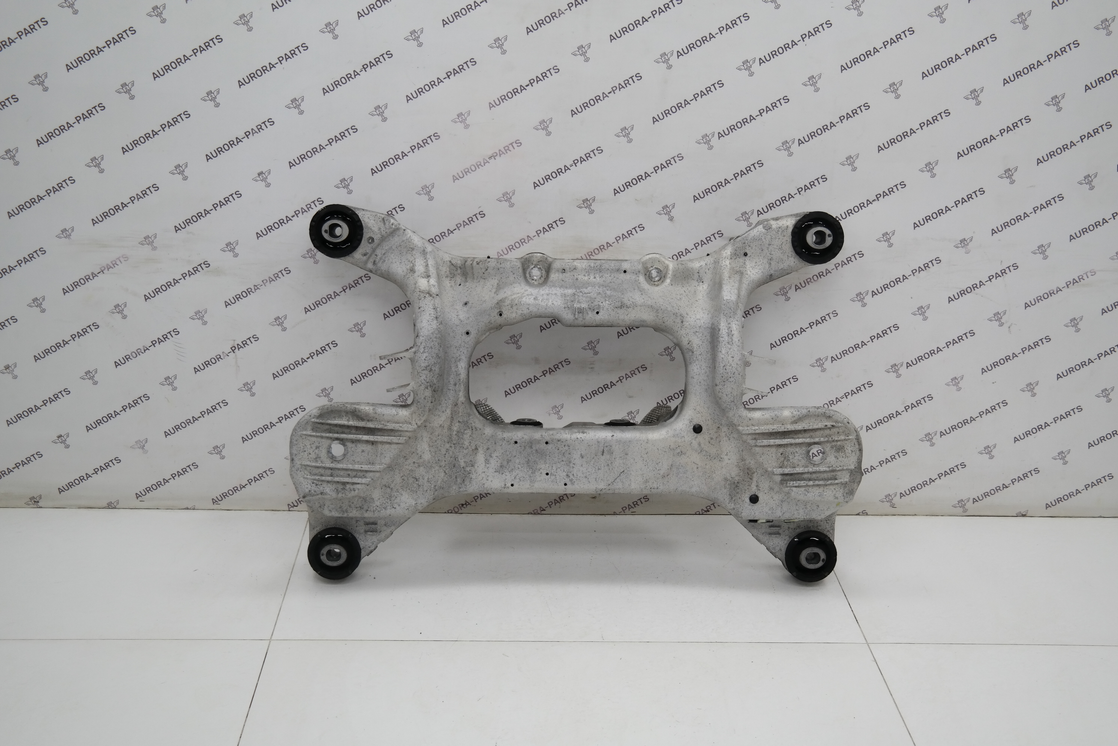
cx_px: 559
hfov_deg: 44.5
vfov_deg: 30.5
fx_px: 1366
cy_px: 373
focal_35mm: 44
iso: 200
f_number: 4
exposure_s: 1/60
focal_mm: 29
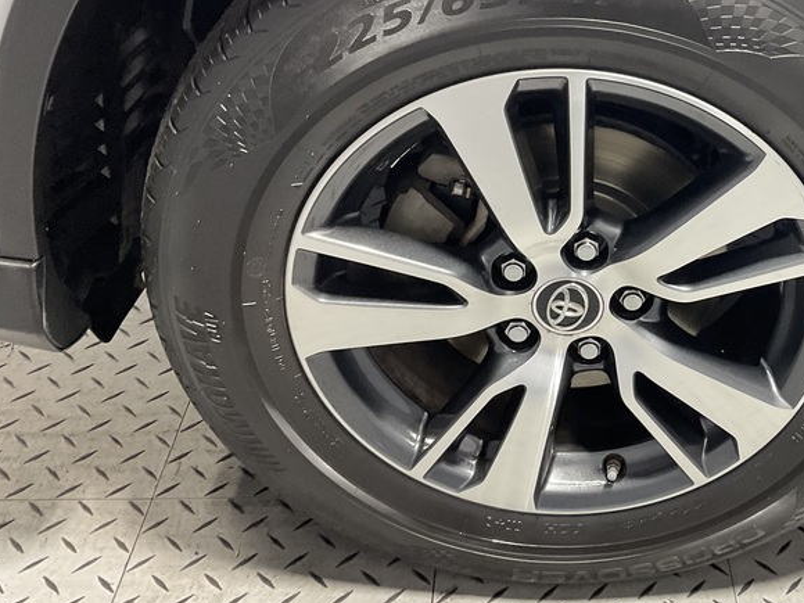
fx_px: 1115
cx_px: 657
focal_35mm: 48
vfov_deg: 30.2
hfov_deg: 38.0
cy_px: 231
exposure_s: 1/60
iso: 100
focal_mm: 3
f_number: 1.8
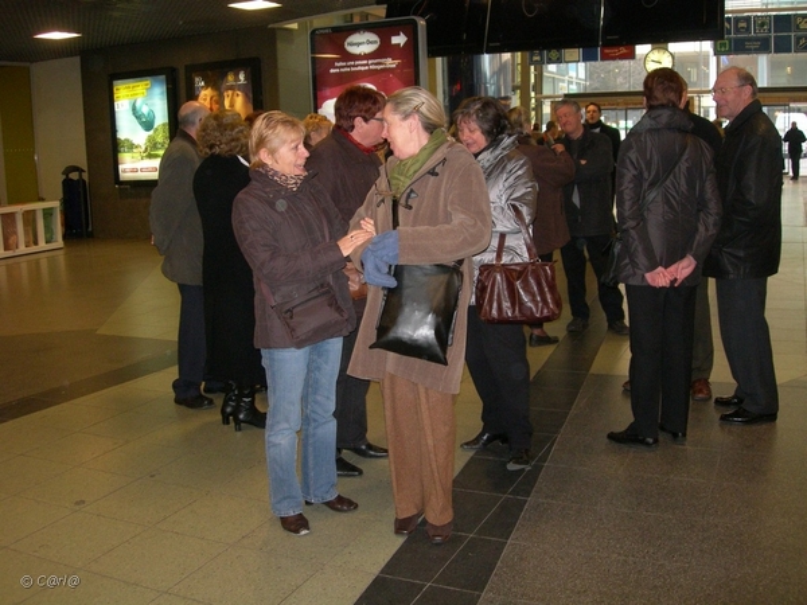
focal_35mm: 38
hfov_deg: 49.0
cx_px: 404
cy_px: 302
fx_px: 886
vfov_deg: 37.7
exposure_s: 1/60.1
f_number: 2.8
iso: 200
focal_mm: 7.8
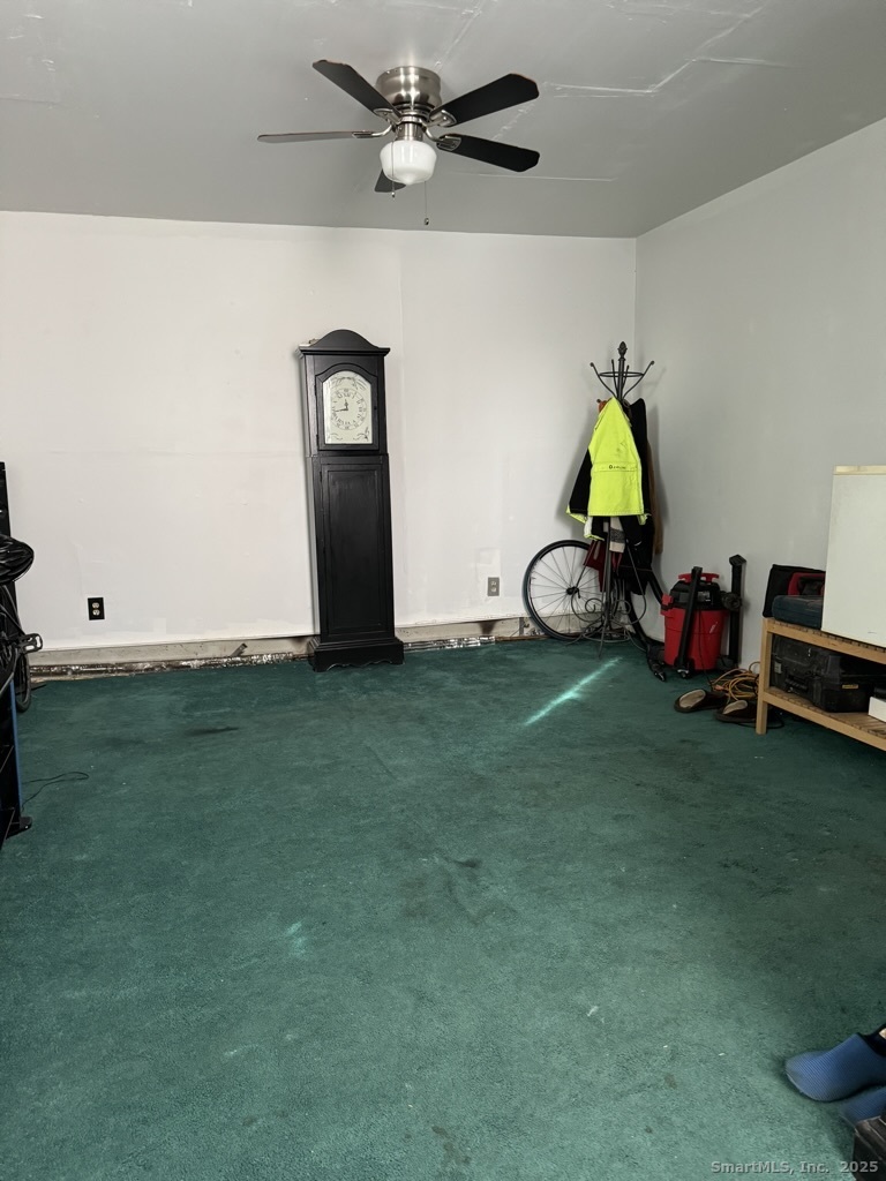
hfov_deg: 56.8
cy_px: 590
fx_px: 819
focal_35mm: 24
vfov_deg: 71.6
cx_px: 443
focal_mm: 6.76
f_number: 1.78
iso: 400
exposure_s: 1/60
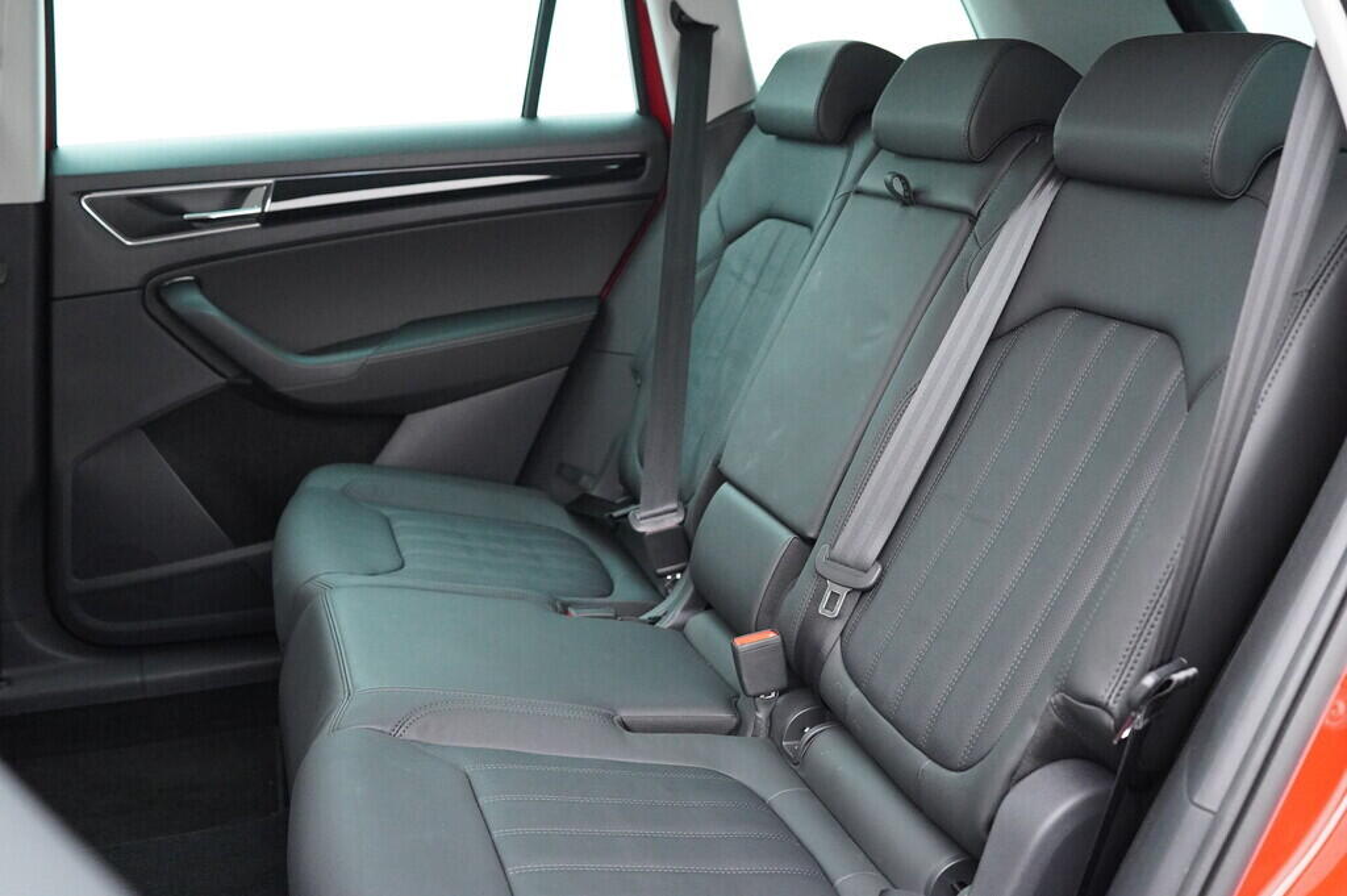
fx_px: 1346
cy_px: 448
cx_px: 674
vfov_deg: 36.8
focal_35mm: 36
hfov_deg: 53.2
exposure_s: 1/320
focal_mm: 24
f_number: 2.8
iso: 4000
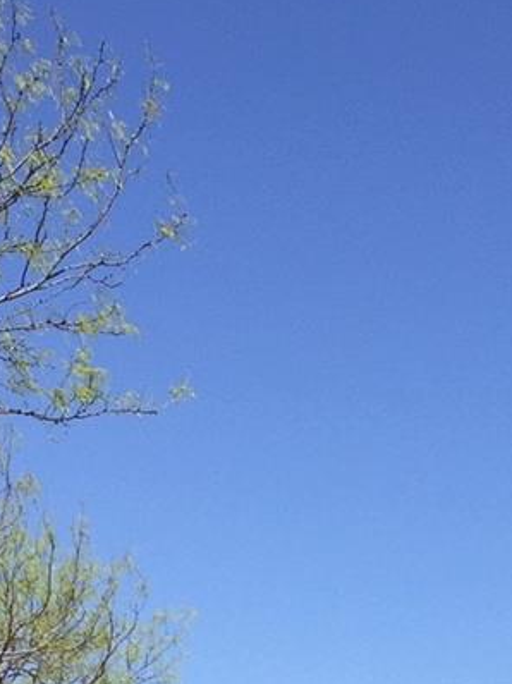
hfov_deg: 13.1
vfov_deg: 16.2
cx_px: 483
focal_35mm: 112
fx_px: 2211
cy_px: 993
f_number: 2.2
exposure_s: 1/1980
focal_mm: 4.15
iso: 32
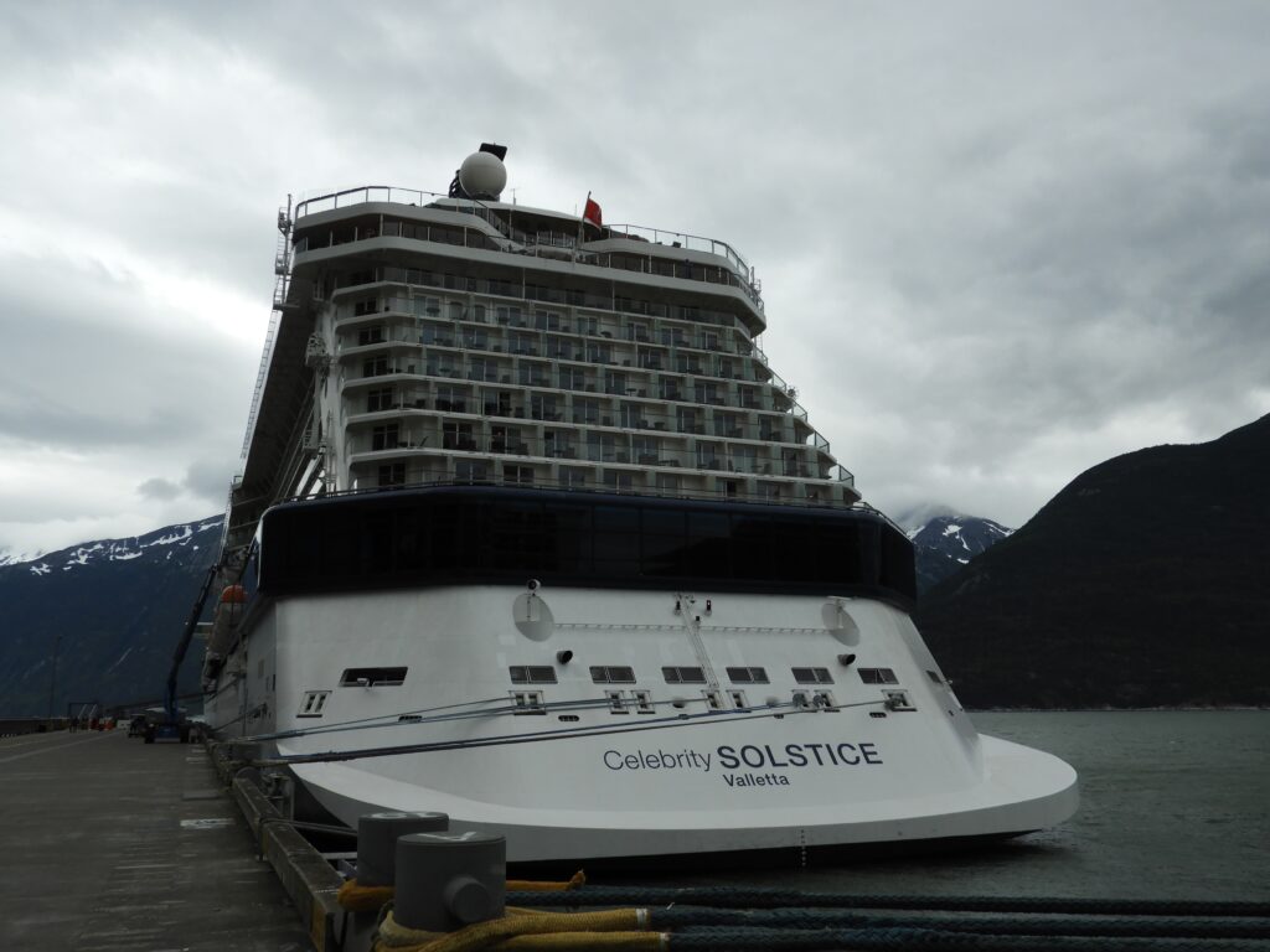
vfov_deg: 46.8
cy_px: 476
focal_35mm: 30
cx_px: 635
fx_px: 1101
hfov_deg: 60.0
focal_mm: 5.4
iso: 100
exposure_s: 1/1250
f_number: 3.5
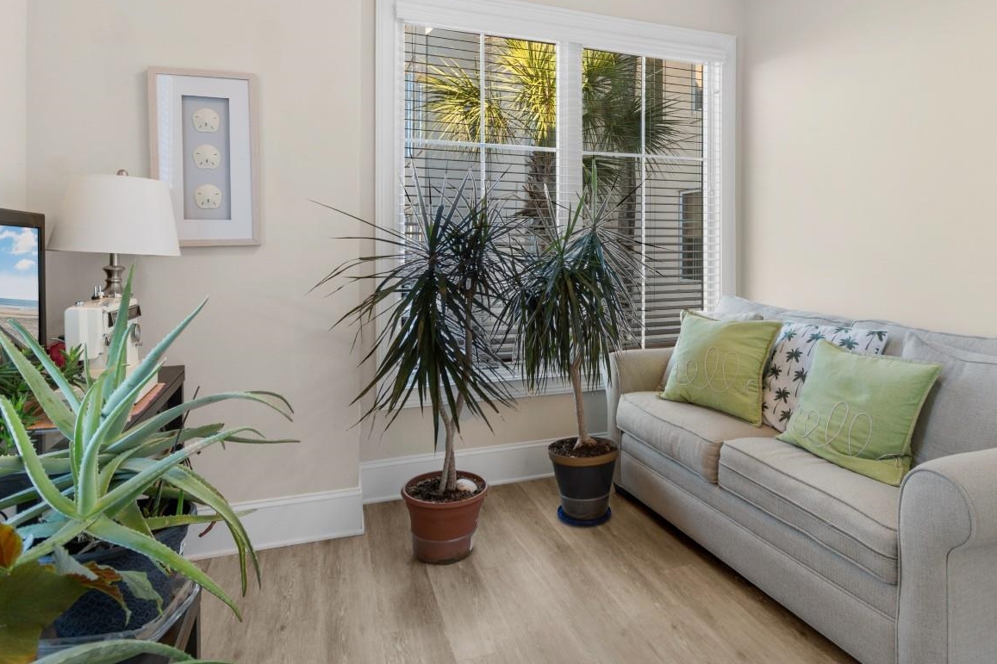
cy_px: 247
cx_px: 578
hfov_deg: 80.6
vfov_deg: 58.7
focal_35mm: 21
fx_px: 581
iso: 100
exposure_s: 1/10
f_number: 4.5
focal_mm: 10
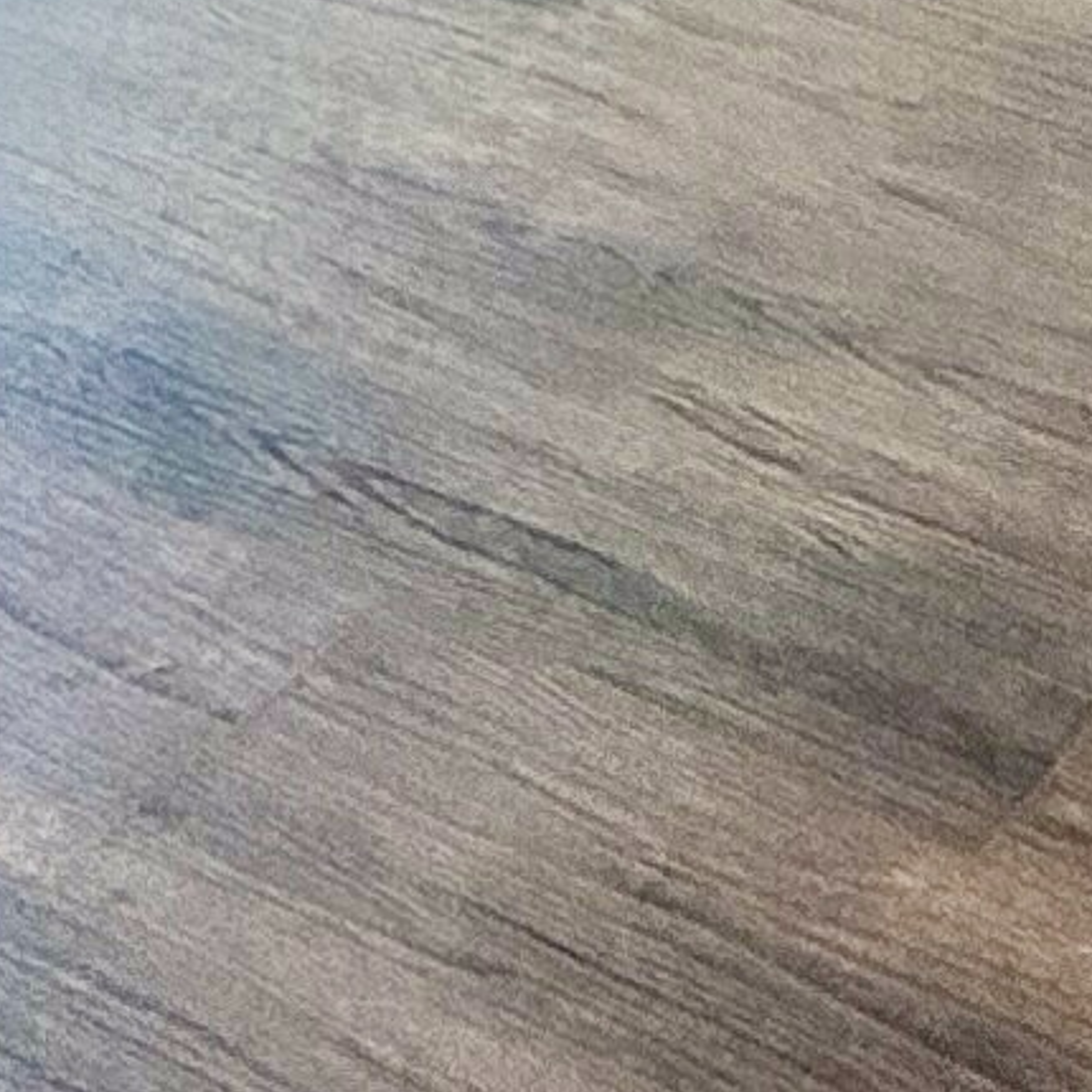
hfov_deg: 14.4
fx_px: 4140
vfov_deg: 11.0
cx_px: 1387
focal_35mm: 116
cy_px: -1968
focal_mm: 2.22
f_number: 2.2
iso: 64
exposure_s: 1/99
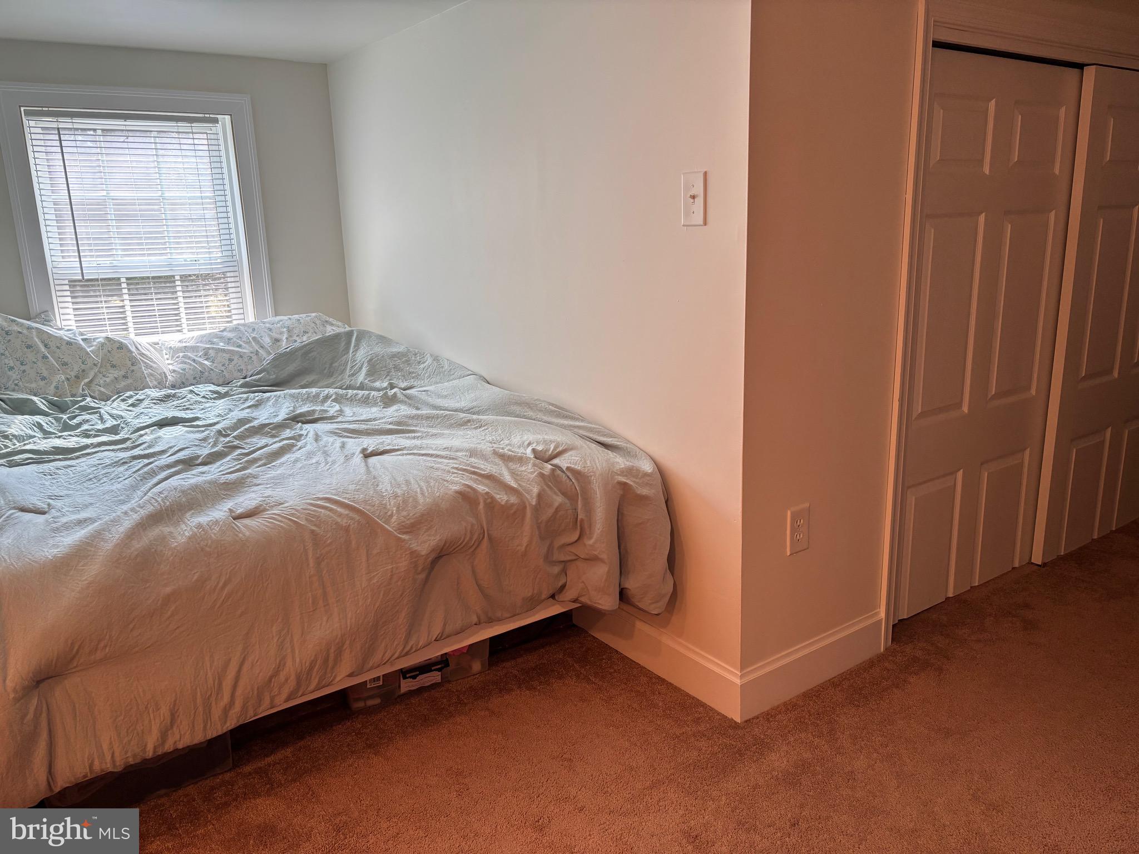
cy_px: 427
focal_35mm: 26
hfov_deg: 67.3
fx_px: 856
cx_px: 570
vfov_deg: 53.1
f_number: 1.6
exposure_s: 1/120
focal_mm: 5.96
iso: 125
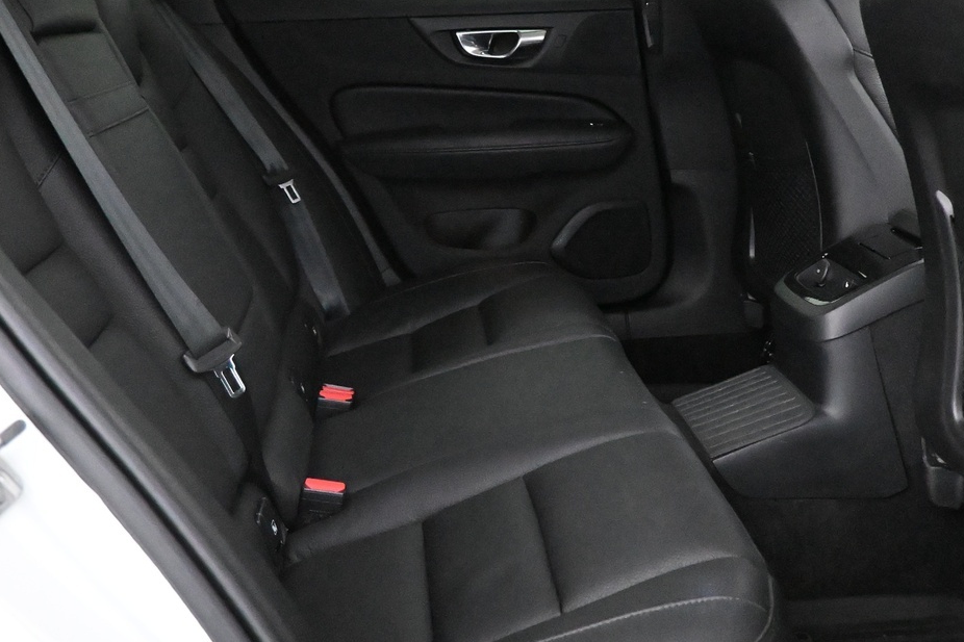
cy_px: 256
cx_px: 536
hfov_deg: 46.3
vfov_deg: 31.8
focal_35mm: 42
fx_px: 1124
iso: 12800
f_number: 3.5
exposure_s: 1/60
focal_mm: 16
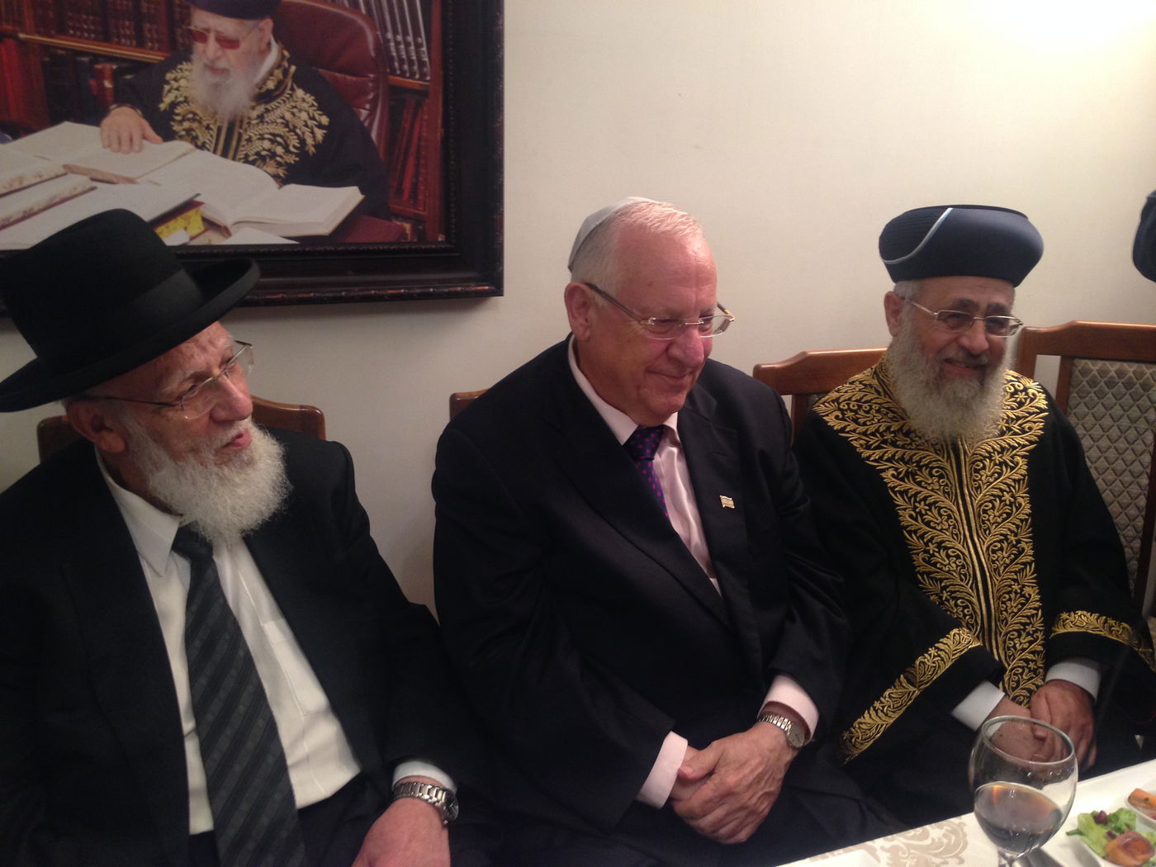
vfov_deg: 42.9
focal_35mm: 33
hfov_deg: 55.4
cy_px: 434
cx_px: 578
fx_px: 1102
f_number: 2.4
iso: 125
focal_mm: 4.12
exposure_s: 1/20
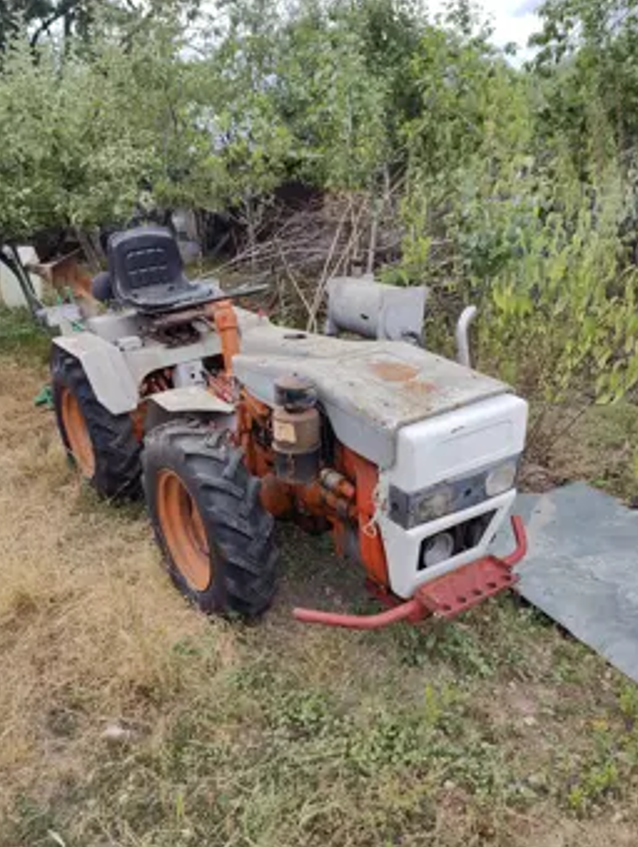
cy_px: 475
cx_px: 302
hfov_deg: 51.4
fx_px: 662
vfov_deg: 65.0
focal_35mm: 27
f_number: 1.8
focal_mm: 6.06
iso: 50
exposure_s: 1/912
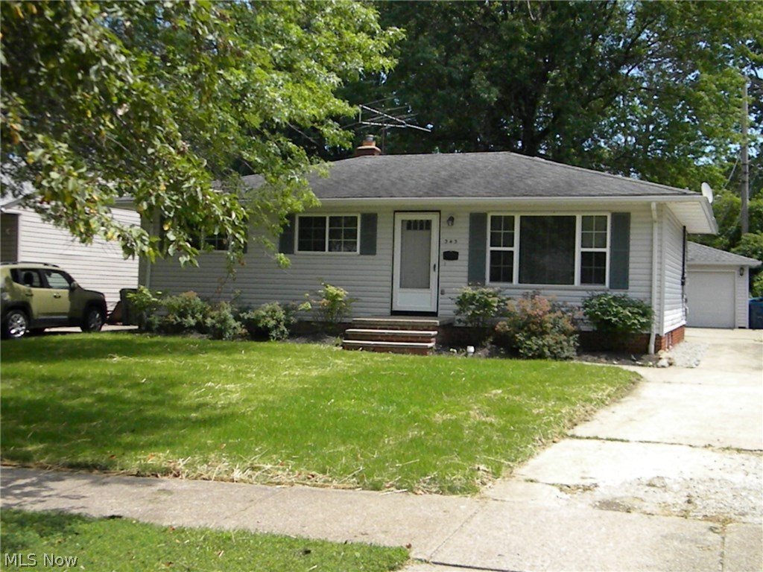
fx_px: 882
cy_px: 286
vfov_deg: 36.0
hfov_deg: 46.8
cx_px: 382
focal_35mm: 40
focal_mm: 7.3
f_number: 7.6
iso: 720
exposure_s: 1/1225
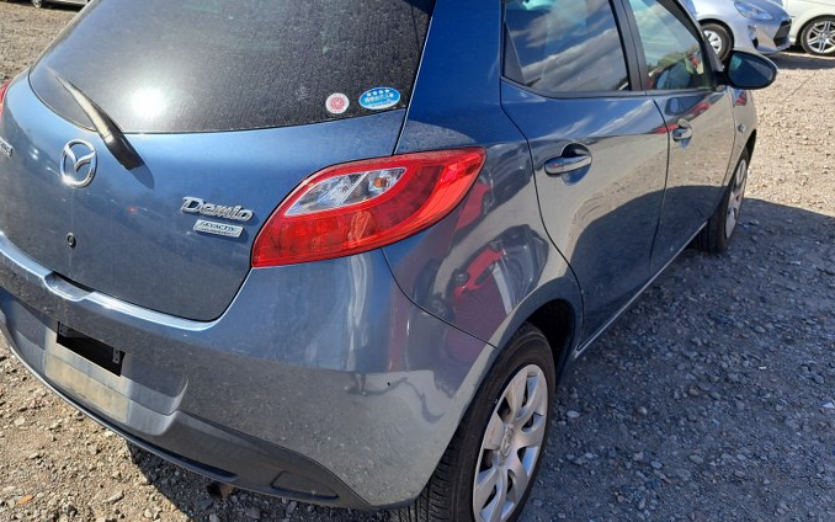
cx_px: 369
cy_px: 212
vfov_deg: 41.7
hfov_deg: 62.7
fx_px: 683
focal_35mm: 30
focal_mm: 5.23
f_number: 1.8
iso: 50
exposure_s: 1/752
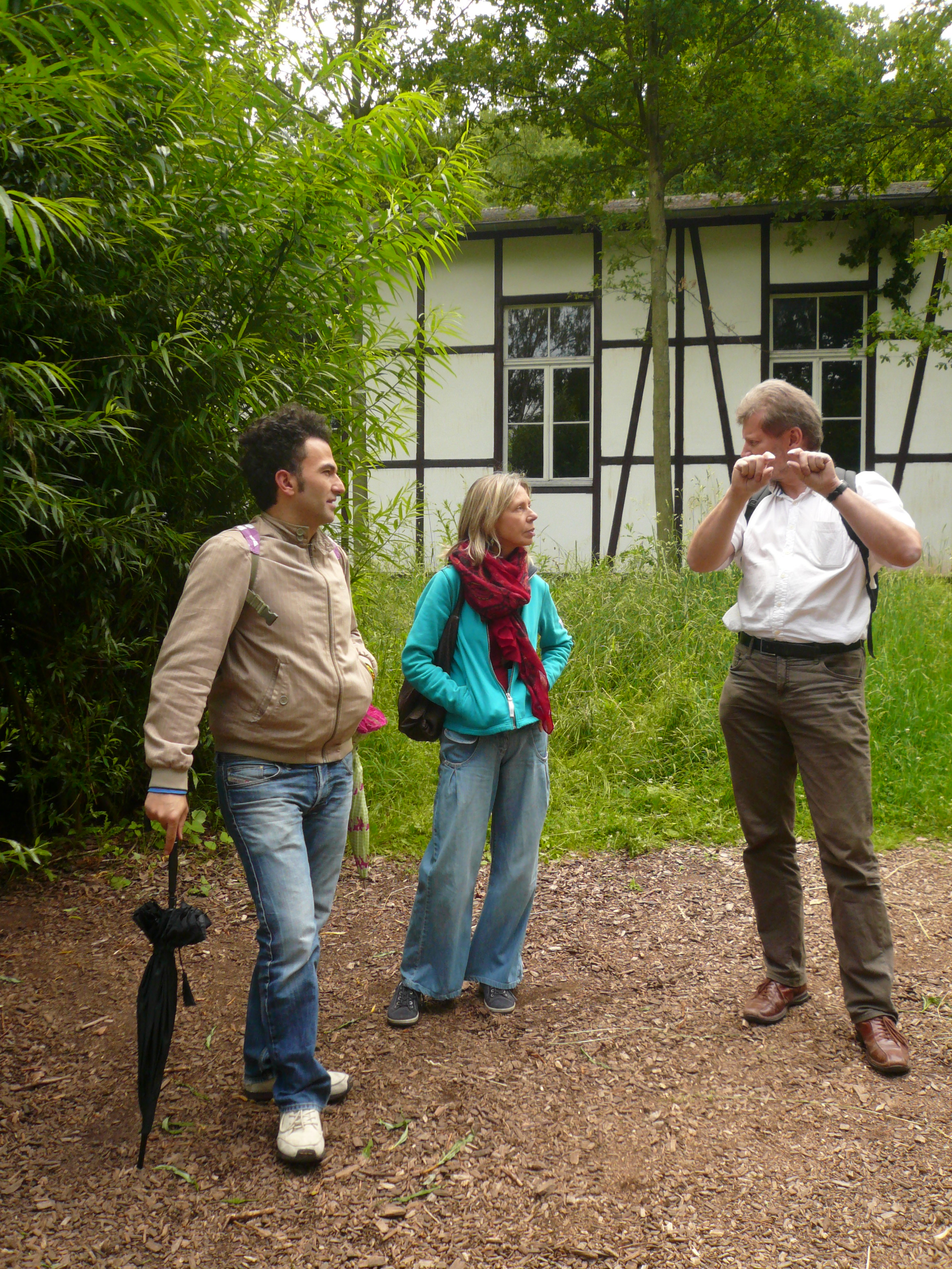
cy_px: 634
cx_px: 476
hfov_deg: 46.8
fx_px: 1100
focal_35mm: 30
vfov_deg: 60.0
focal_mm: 4.9
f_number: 2.9
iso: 100
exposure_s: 1/320
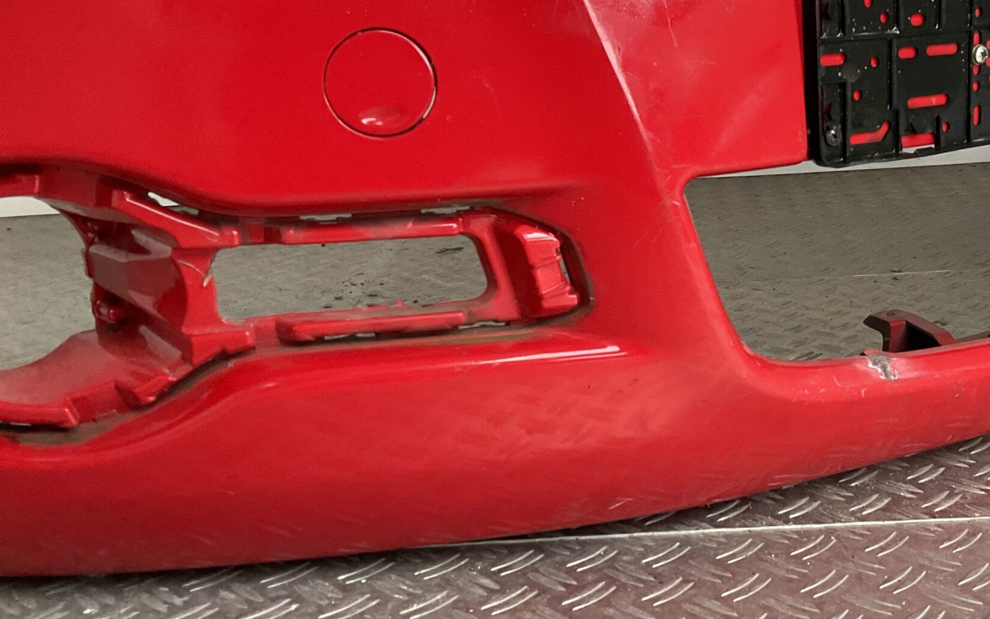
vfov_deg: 26.9
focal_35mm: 48
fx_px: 1295
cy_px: 277
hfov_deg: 41.1
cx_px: 694
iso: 125
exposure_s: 1/50
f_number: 1.8
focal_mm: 3
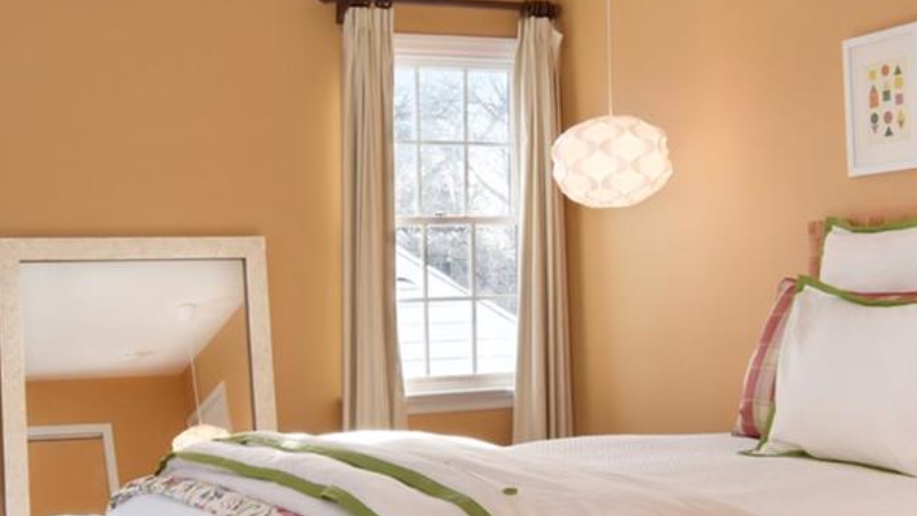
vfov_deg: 20.1
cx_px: 445
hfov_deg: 35.0
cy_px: 300
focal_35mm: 60
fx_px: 1454
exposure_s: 1/50
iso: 640
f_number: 11
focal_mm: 11
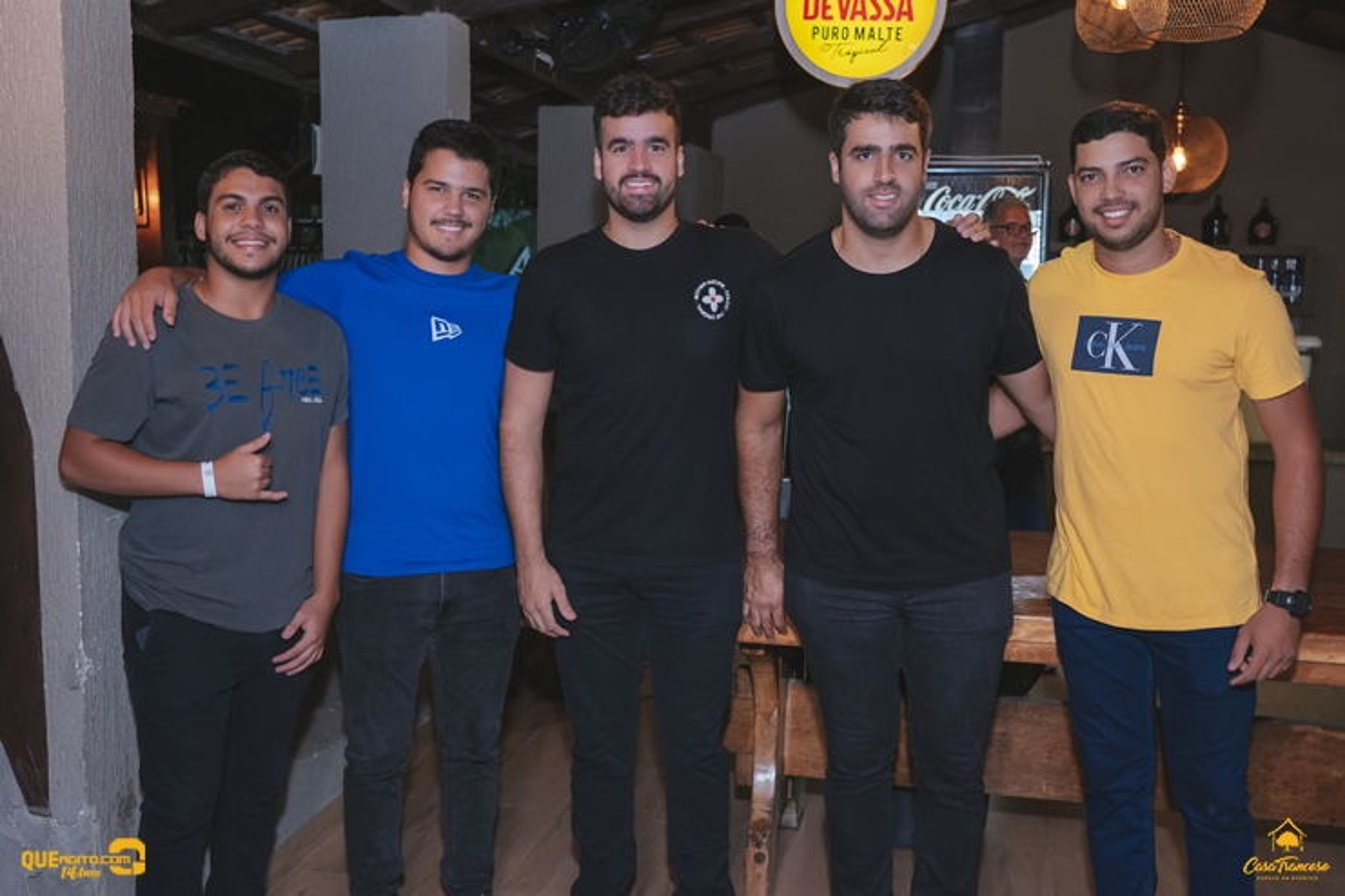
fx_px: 1345
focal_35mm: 36
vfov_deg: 36.9
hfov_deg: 53.1
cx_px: 672
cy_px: 448
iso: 800
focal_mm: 24
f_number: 3.2
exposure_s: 1/200
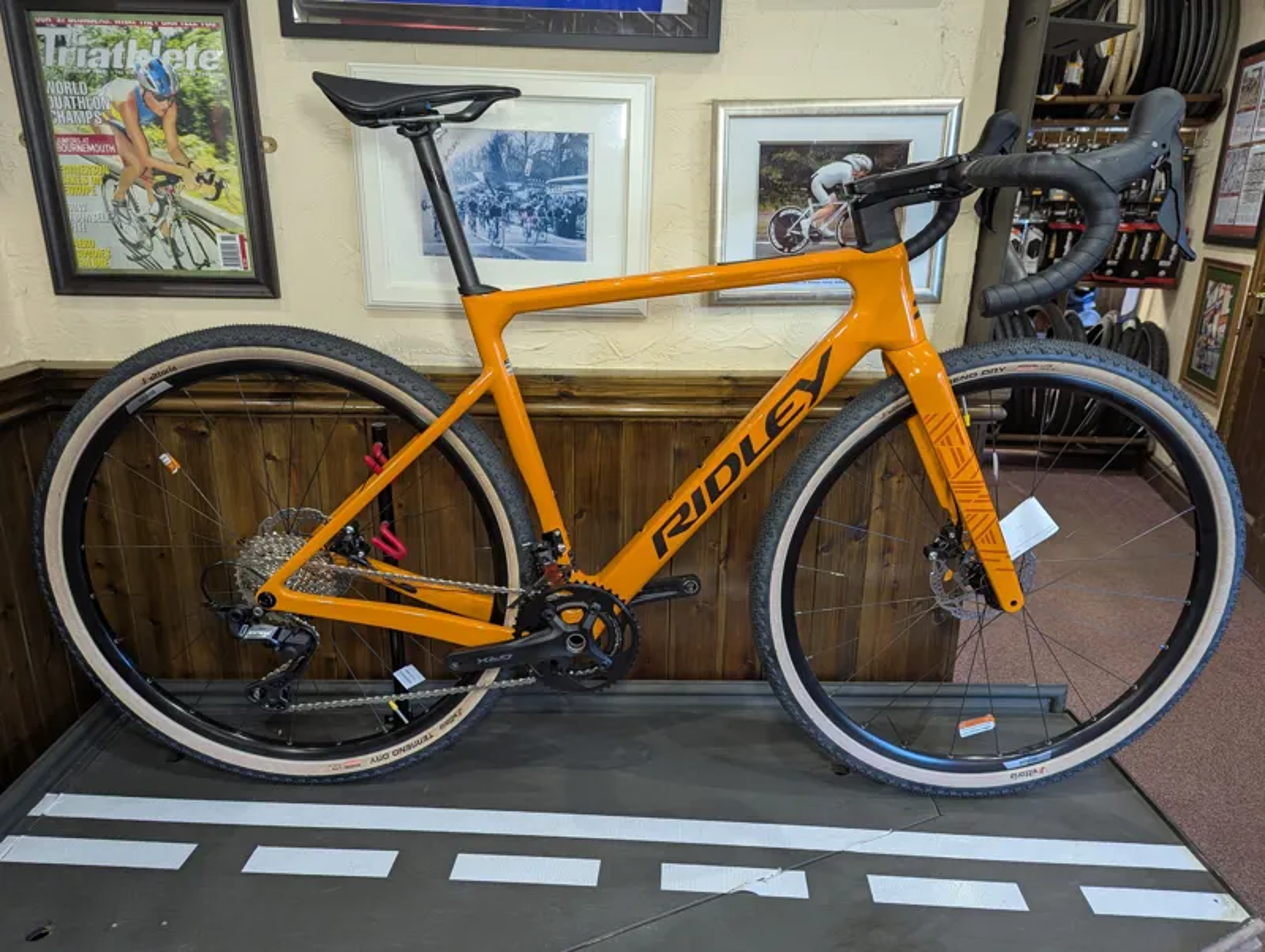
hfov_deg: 71.5
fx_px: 878
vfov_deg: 56.9
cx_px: 632
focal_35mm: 24
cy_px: 476
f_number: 1.85
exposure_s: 1/25
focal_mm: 6.81
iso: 84
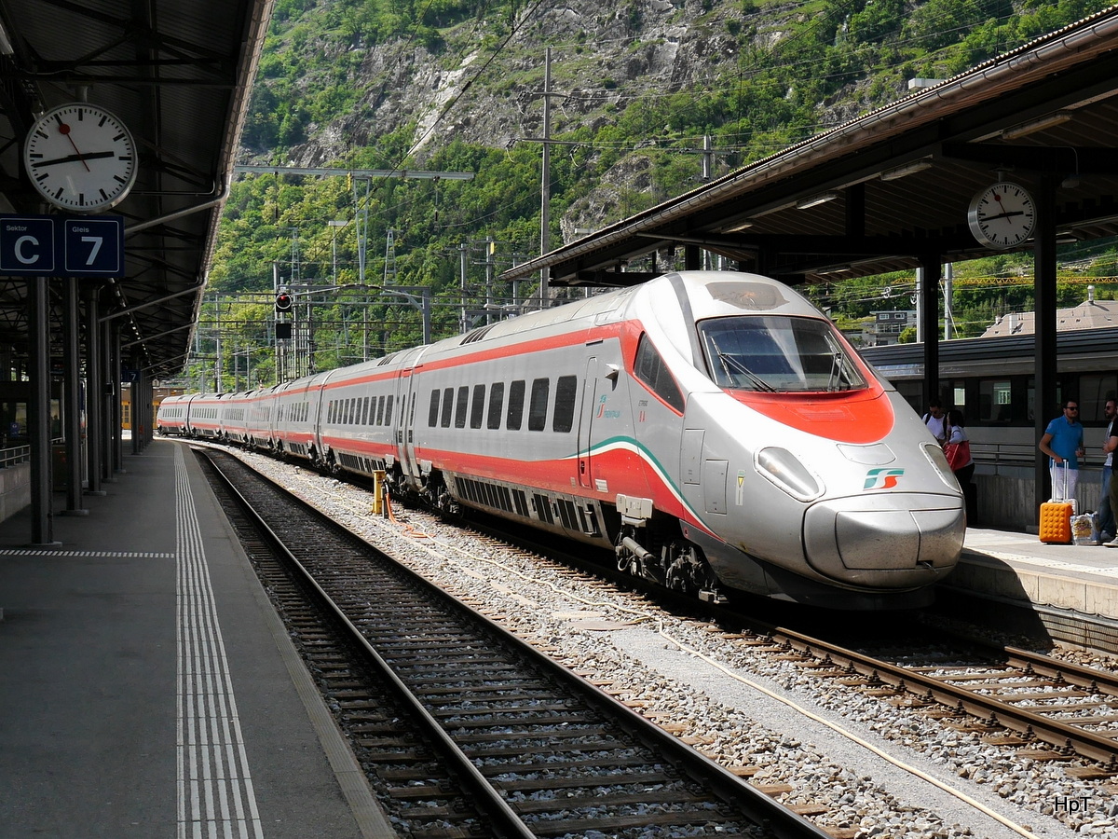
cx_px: 559
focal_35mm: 32
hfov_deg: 56.8
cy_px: 420
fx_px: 1034
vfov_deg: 44.2
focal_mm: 16
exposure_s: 1/400
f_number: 7.1
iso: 160
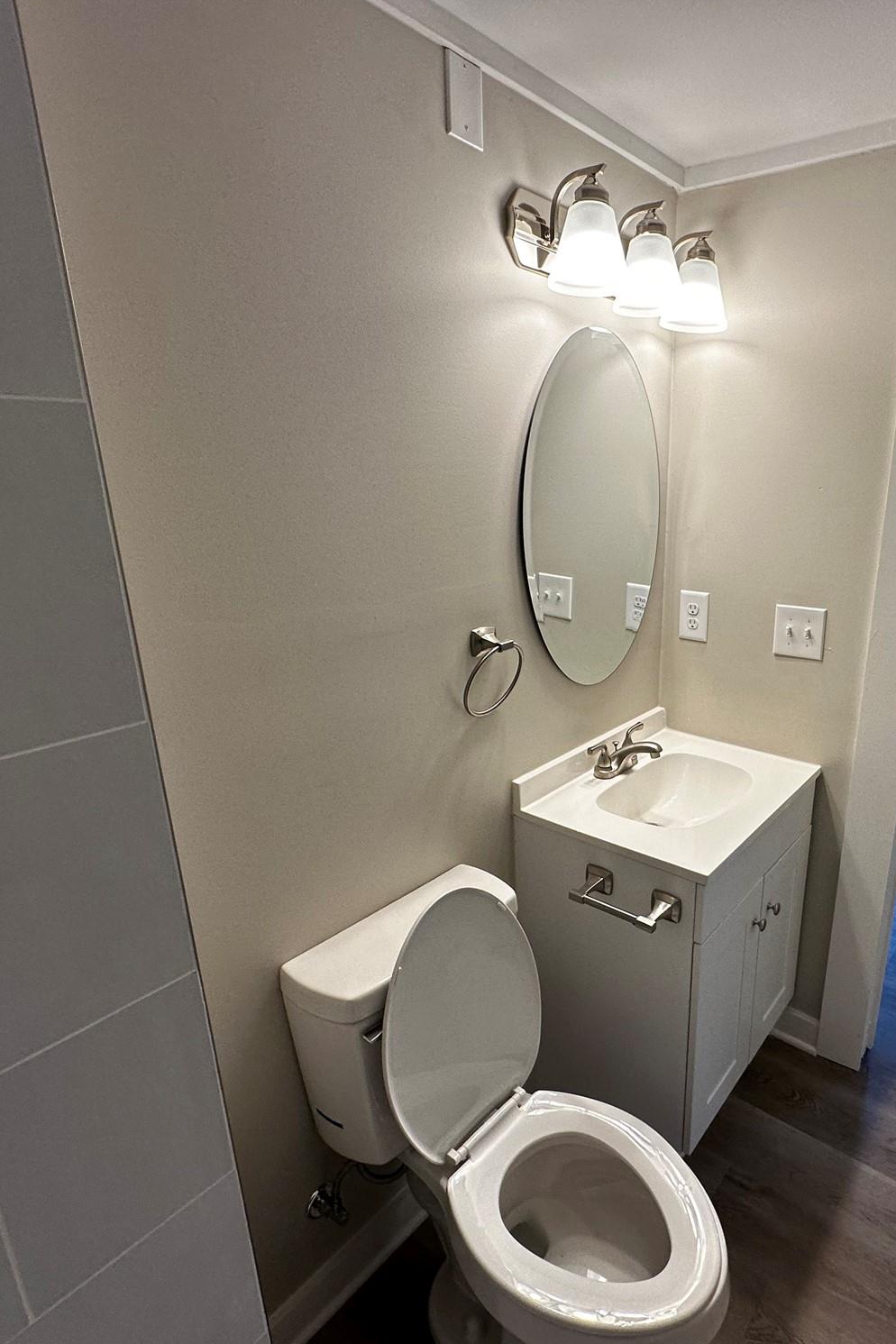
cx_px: 606
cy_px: 688
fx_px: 747
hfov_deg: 60.3
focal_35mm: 20
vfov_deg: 84.0
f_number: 2.2
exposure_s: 1/120
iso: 100
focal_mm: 2.22
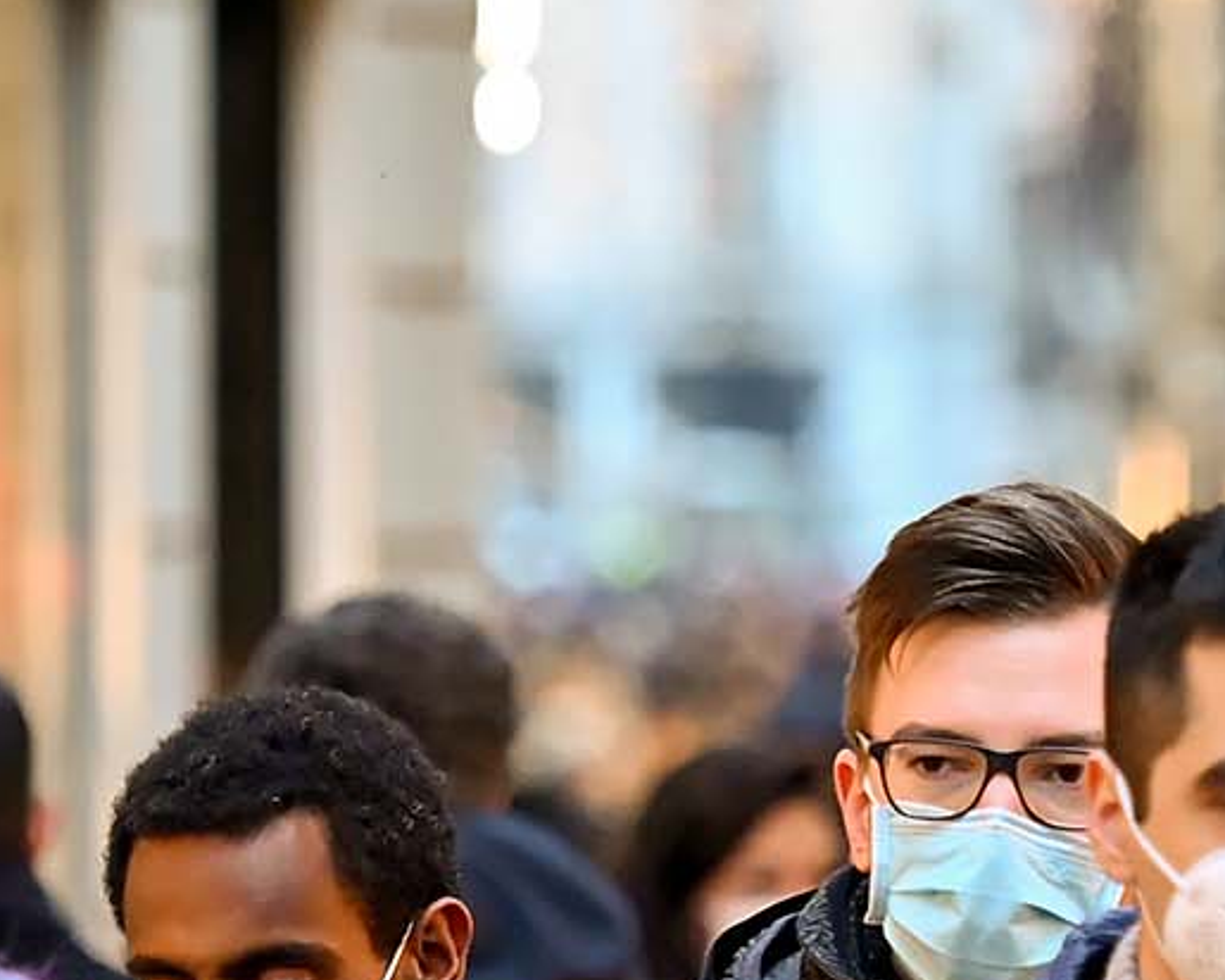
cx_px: 1009
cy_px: 787
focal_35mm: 590
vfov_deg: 2.6
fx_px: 21391
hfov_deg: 3.3
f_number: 2.8
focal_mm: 135
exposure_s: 1/200
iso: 1250
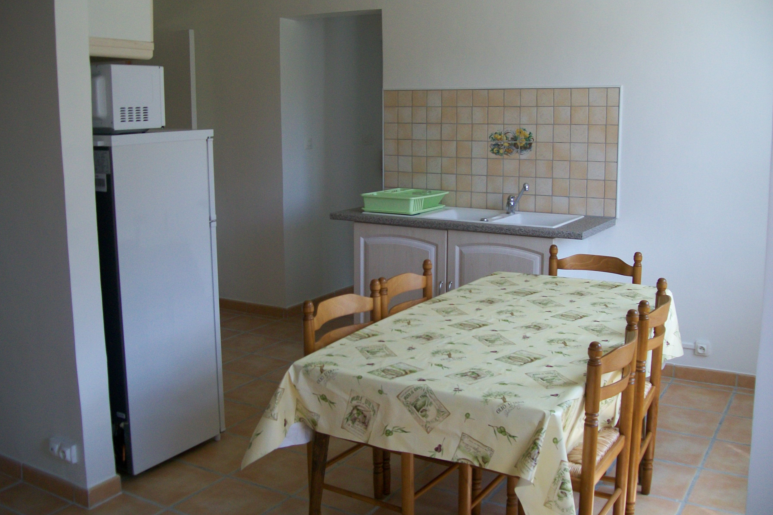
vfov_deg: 36.8
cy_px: 228
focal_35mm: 36
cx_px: 380
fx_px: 773
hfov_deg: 53.1
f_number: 2.7
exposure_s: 1/80
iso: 64
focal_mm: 6.1
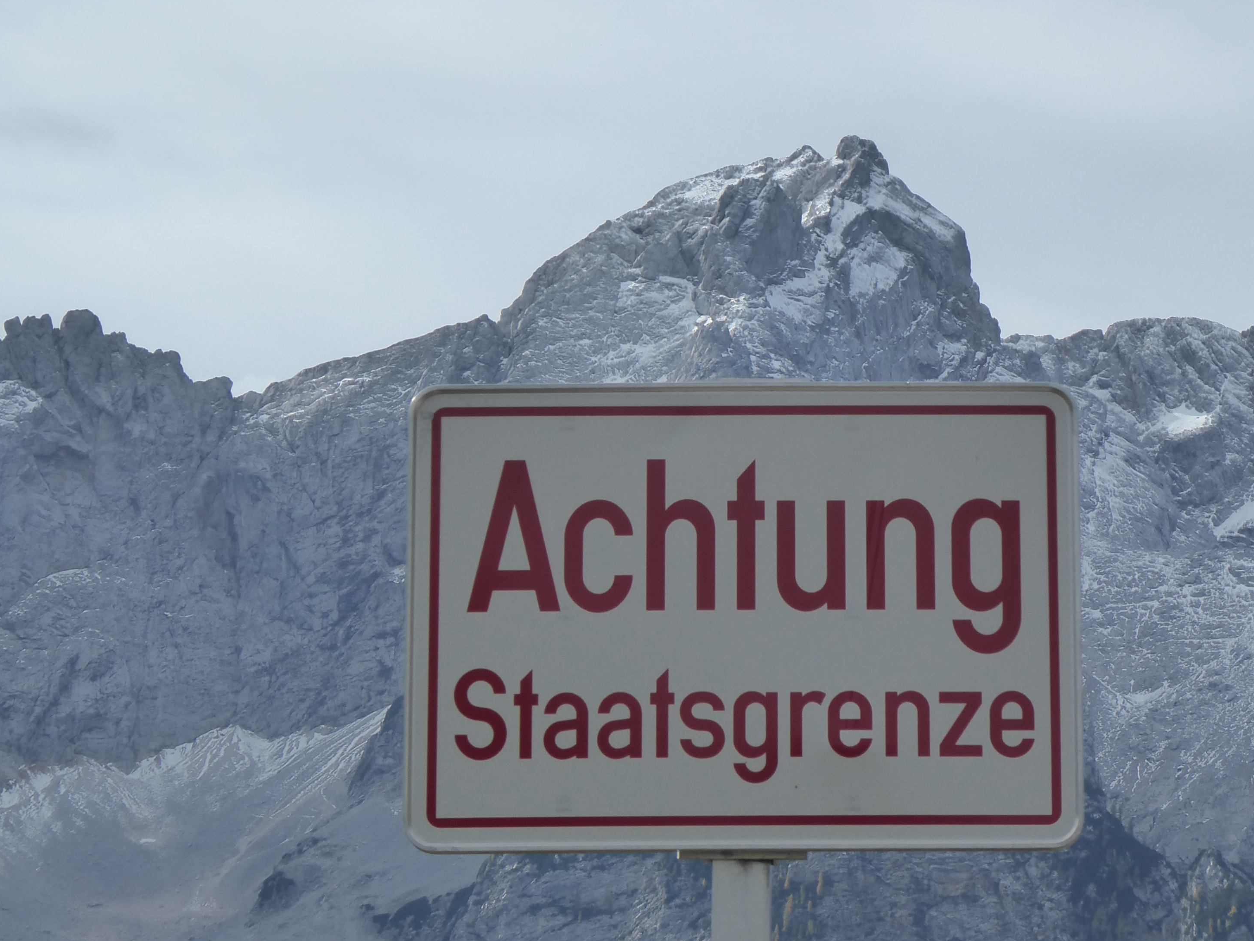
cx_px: 765
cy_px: 342
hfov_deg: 11.3
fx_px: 6339
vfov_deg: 8.5
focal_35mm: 175
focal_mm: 20.6
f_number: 5.6
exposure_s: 1/800
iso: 160
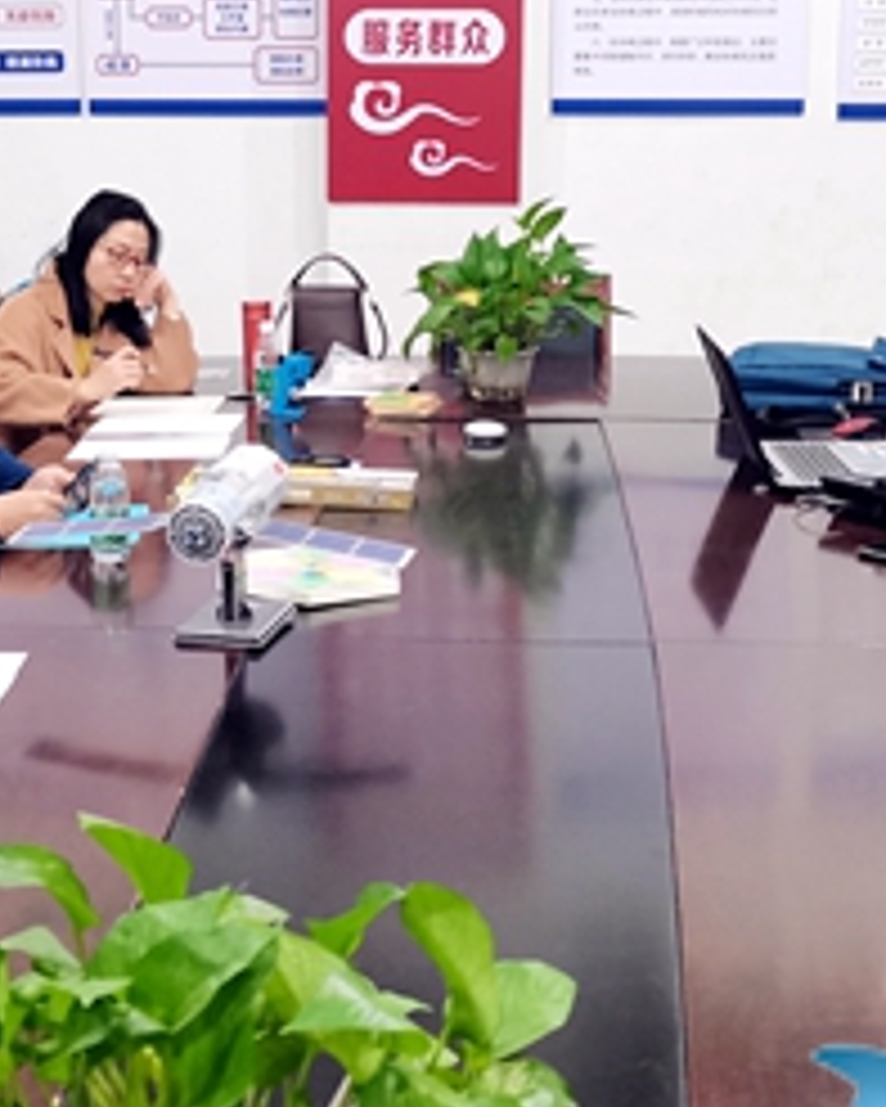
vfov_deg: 28.6
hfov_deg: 23.1
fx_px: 2162
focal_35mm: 66
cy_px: 405
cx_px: 337
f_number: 1.8
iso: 500
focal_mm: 5.58
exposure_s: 1/33.3
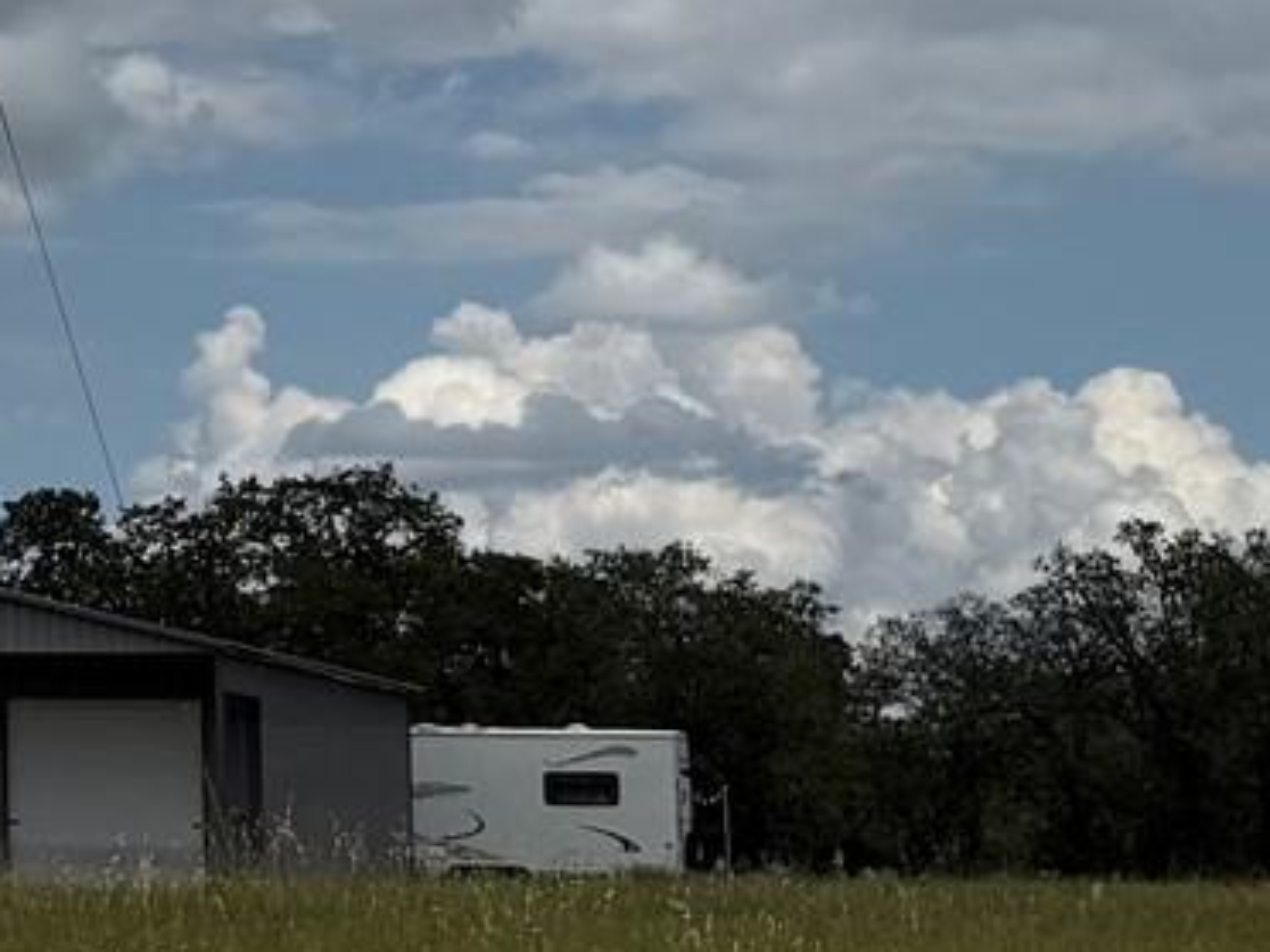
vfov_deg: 11.2
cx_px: -1123
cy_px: 205
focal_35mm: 132
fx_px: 4843
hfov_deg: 13.2
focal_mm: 6.76
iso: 80
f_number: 1.78
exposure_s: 1/14286
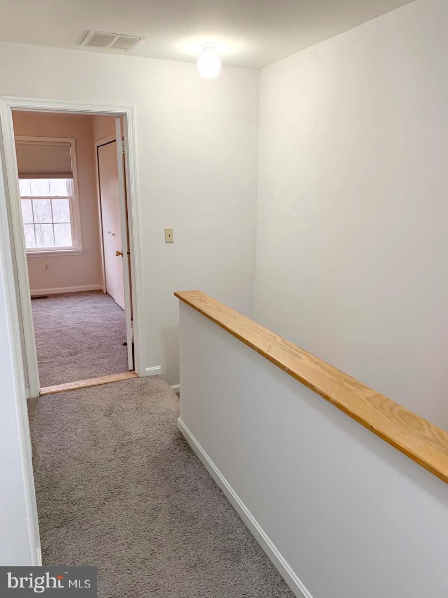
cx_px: 224
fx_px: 449
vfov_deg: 67.3
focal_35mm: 26
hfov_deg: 53.1
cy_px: 299
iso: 125
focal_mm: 4.25
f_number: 1.8
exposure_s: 1/60
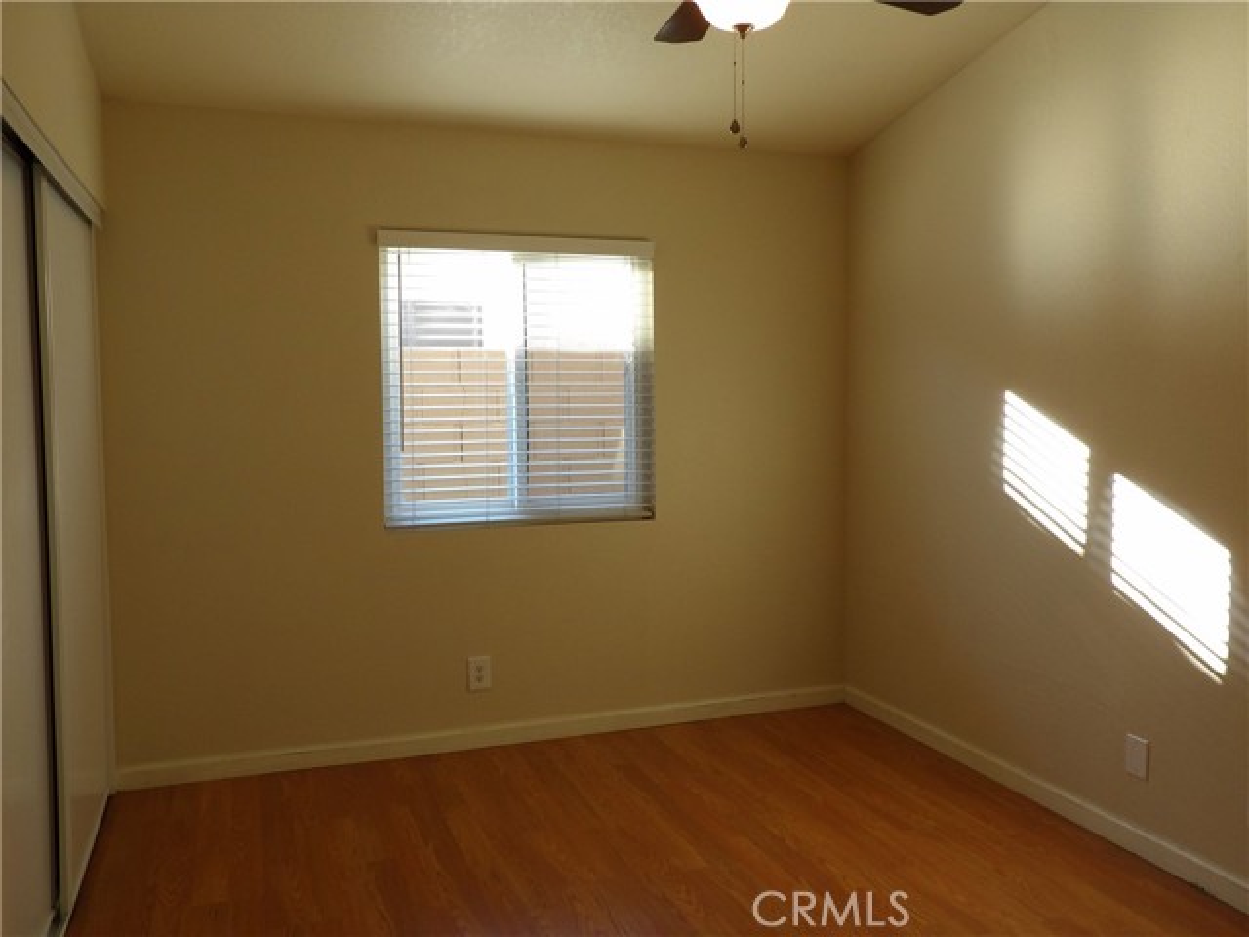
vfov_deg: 49.7
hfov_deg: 63.4
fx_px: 1010
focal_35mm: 28
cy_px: 468
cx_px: 624
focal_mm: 5
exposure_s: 1/33
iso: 126
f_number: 3.4
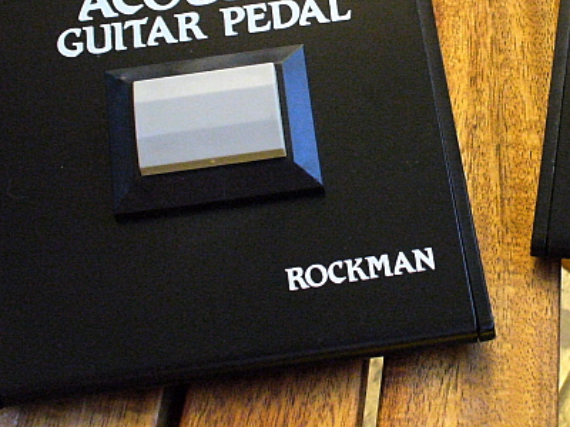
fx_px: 1219
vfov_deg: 19.7
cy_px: 77
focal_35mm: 74
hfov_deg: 25.7
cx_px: 489
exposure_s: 1/160
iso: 400
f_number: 2.8
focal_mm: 6.1
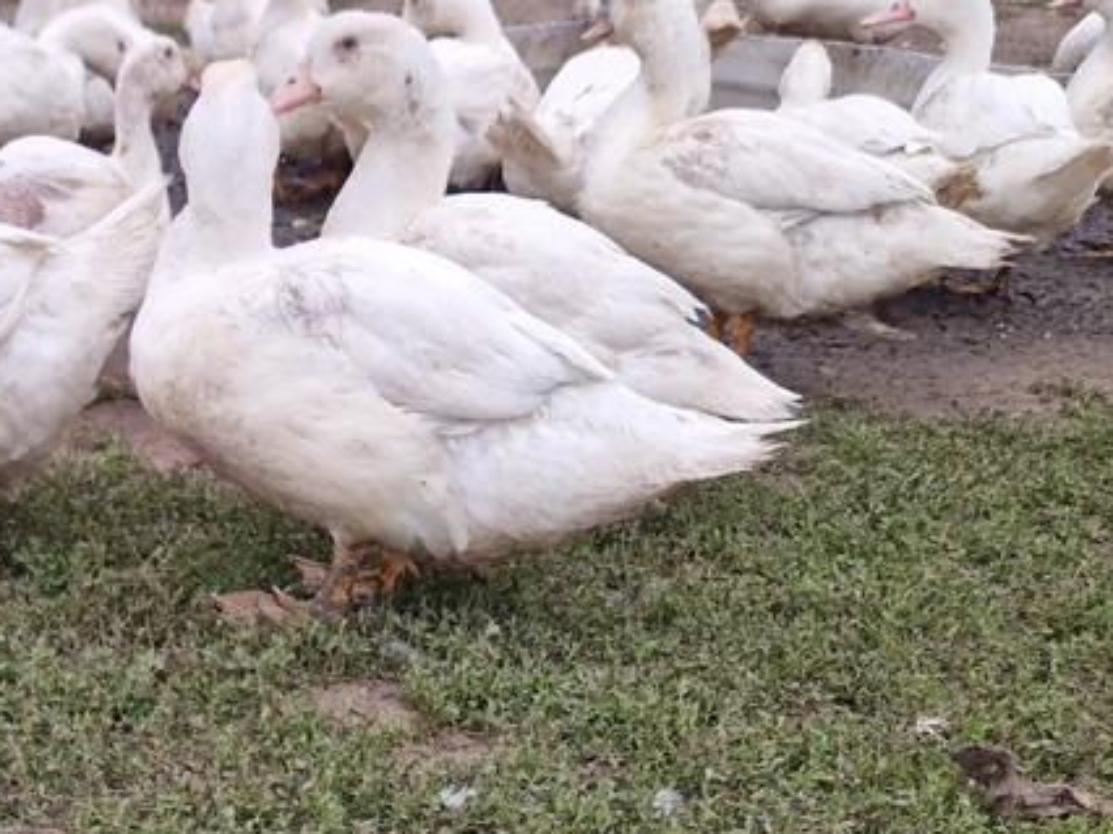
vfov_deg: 24.8
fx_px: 1735
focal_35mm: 54
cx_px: 144
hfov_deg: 33.9
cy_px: 959
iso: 50
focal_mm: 5.4
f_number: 1.8
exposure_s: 1/499
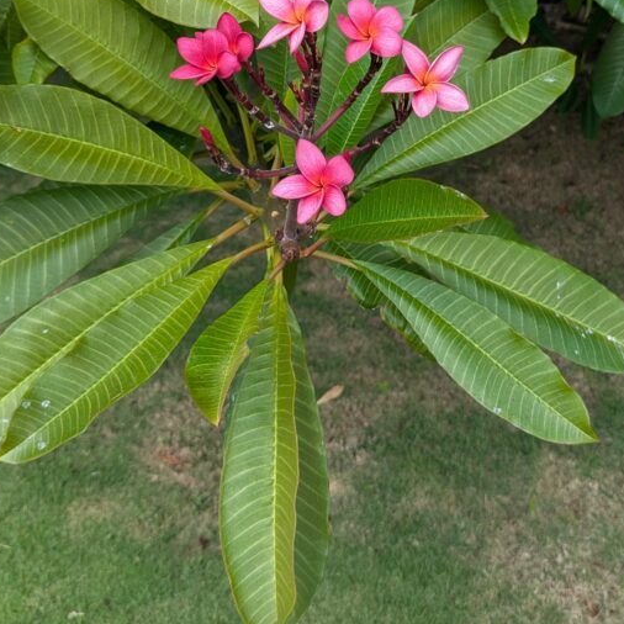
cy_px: 200
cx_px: 319
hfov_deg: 39.2
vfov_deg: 38.6
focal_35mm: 43
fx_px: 877
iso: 37
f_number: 1.85
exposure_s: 1/877
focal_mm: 6.81
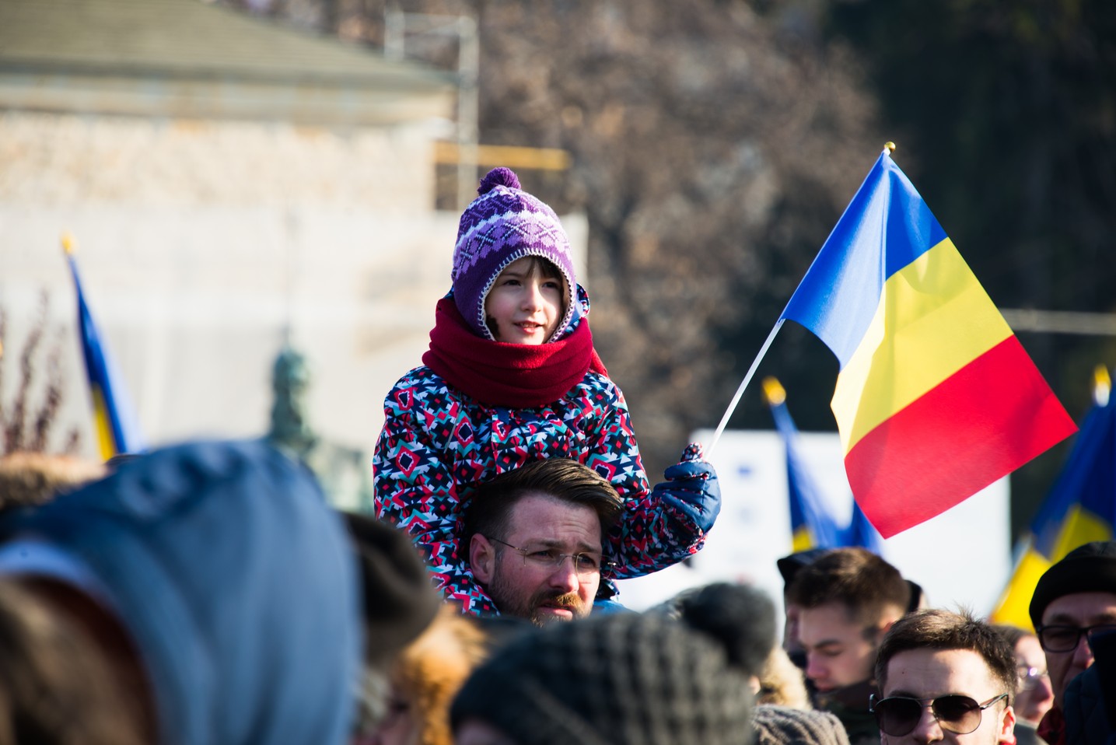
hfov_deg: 6.9
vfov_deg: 4.6
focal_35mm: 300
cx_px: 558
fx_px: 9303
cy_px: 372
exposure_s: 1/160
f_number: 7.1
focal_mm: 300
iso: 100
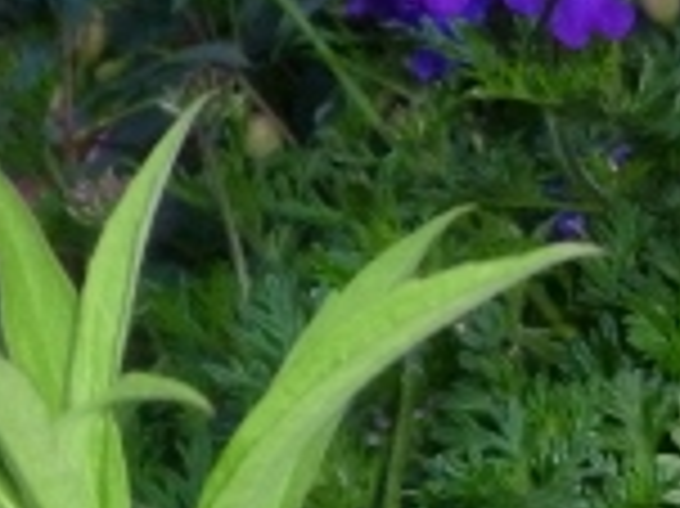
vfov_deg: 12.4
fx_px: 2336
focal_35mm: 119
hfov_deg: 16.5
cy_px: 346
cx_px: 428
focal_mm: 5
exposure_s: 1/30
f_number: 2.8
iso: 400
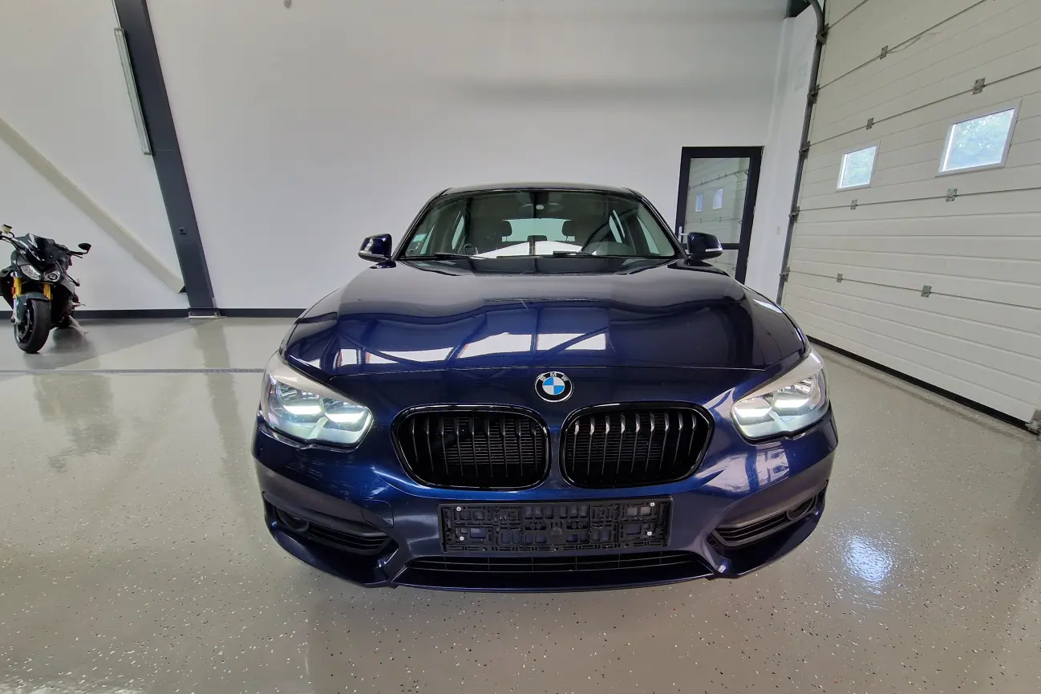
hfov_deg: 100.3
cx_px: 552
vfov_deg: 76.8
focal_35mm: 15
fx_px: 434
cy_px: 400
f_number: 2.2
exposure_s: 1/50
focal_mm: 2.2
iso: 64
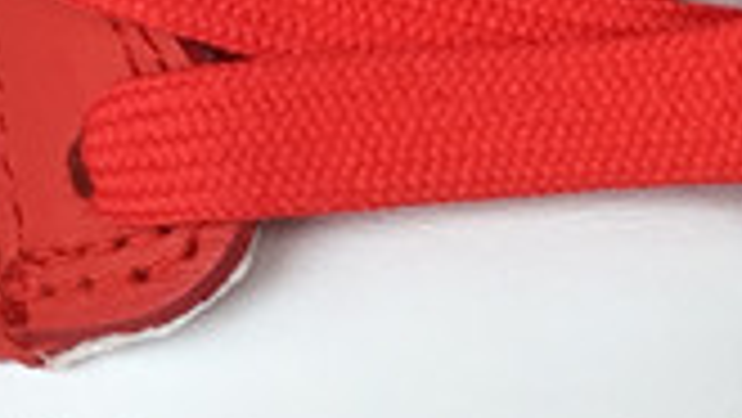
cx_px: 1273
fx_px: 3622
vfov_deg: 6.6
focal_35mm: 184
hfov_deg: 11.0
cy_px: 528
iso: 25
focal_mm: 3.3
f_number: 2.4
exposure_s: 1/218
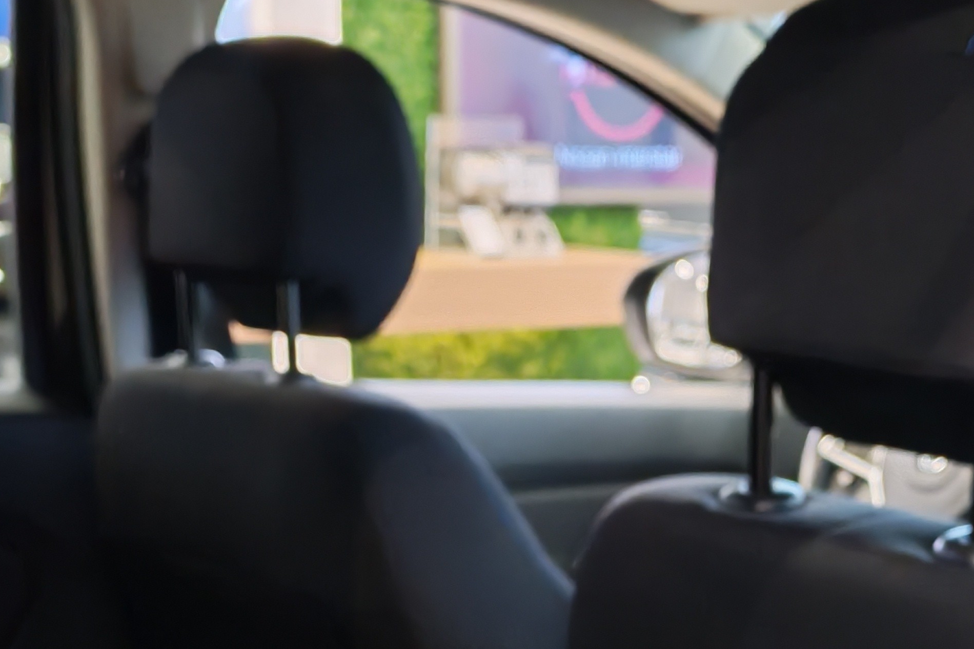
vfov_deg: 17.6
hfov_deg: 27.2
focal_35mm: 74
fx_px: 2002
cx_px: 632
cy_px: 779
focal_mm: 6.12
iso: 1697
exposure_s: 1/50
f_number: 1.9
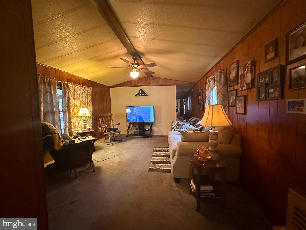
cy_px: 115
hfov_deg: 102.1
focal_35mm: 14
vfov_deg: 85.7
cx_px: 153
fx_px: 124
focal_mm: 2.22
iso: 1000
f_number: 2.2
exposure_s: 1/60
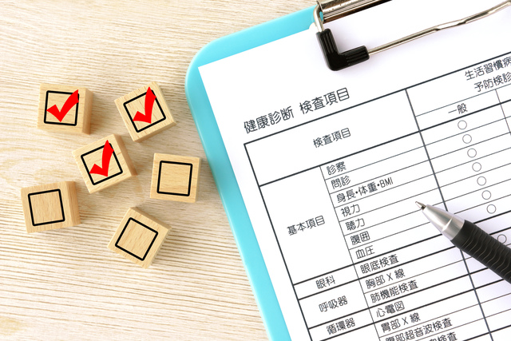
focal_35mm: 70
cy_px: 170
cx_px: 256
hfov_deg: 28.8
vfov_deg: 19.5
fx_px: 994
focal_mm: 70
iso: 500
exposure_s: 1/200
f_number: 9
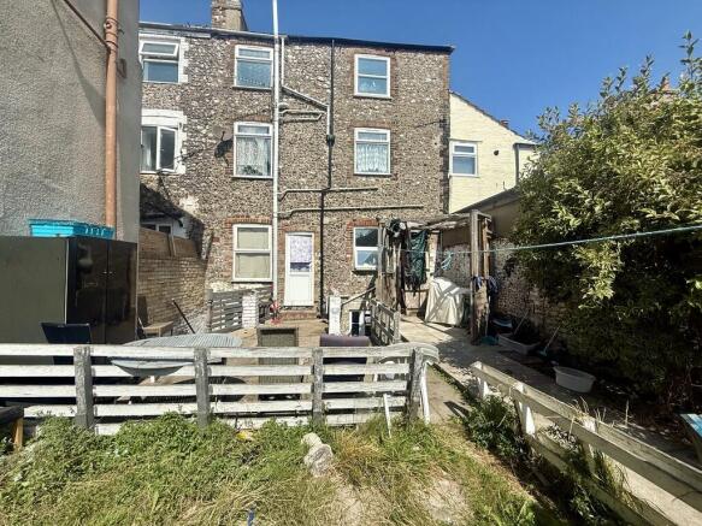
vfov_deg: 85.7
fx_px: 284
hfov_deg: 102.1
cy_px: 263
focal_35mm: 14
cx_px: 351
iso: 50
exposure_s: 1/2841
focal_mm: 2.22
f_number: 2.2
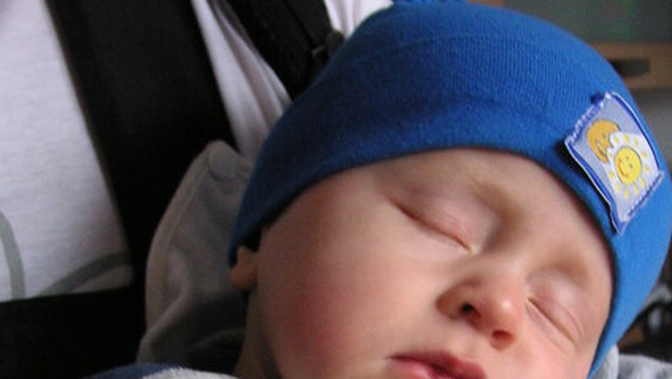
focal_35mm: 76
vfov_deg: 15.1
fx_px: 1355
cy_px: 512
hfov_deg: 27.8
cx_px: 418
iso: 80
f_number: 2.8
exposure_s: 1/45
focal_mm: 6.1
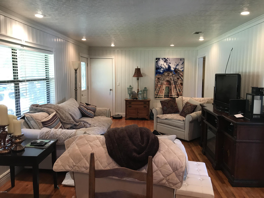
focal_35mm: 28
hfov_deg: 63.4
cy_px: 99
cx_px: 132
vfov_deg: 49.7
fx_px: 214
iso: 40
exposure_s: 1/24
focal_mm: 3.99
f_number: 1.8
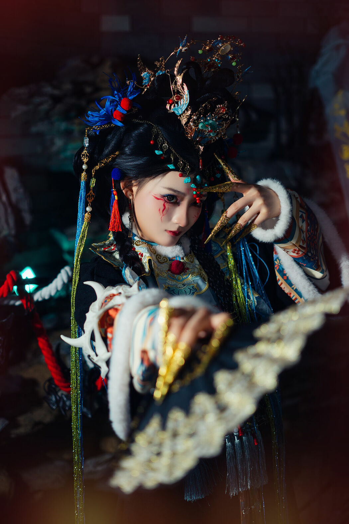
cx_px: 174
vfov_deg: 39.6
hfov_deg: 27.0
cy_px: 262
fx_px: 727
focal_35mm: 50
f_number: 2
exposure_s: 1/200
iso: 250
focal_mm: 50
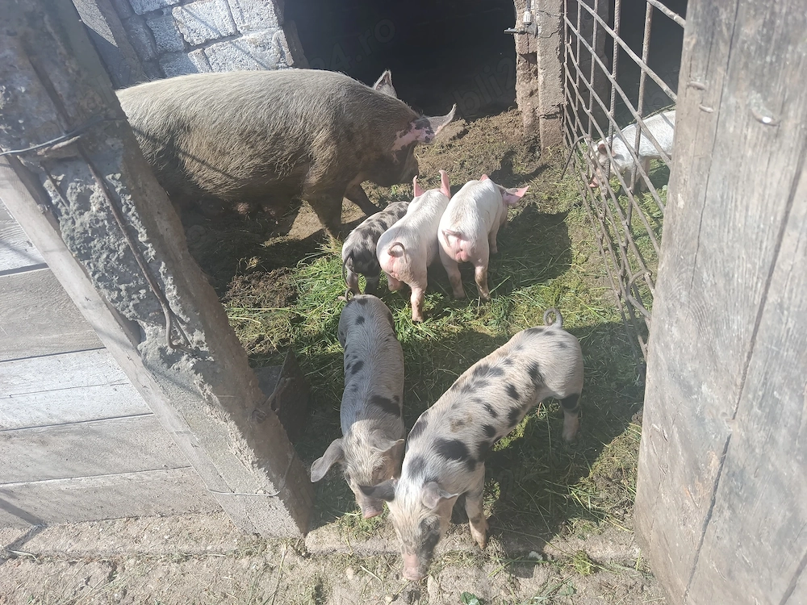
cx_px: 404
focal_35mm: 24
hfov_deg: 71.6
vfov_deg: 56.8
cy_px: 302
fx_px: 560
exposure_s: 1/258
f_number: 1.7
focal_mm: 5.24
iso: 50
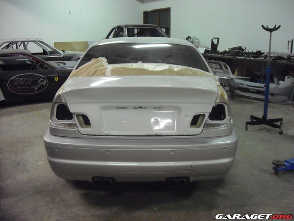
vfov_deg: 38.7
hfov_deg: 50.1
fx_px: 314
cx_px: 147
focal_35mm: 37
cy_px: 110
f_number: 2.7
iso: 800
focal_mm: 6.2
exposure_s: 1/30
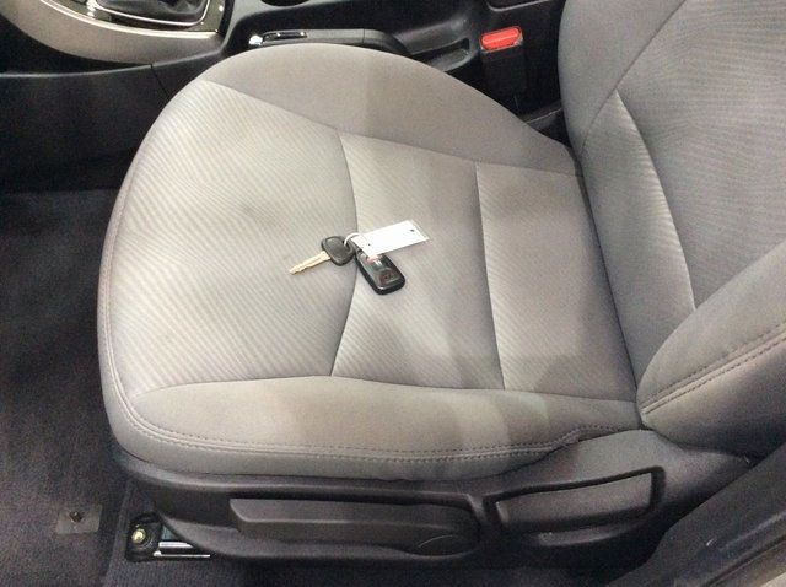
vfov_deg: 44.1
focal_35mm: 32
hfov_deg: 56.9
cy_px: 294
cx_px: 393
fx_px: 726
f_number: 2.4
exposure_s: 1/20
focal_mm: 3.3
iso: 320
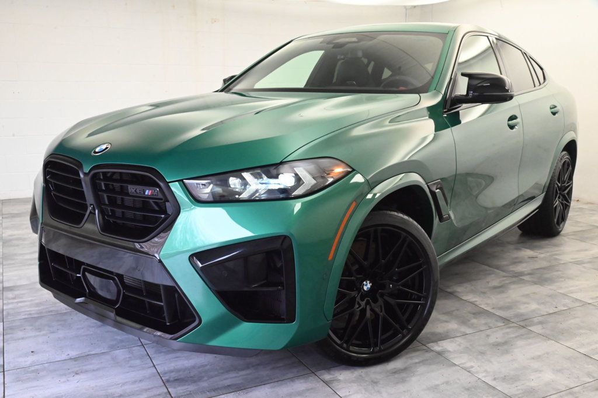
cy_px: 199
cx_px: 299
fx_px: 565
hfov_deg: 55.8
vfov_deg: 38.9
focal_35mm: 34
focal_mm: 34
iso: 9000
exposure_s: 1/60
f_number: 16
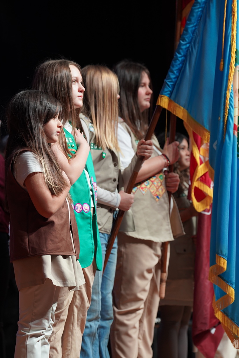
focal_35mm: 135
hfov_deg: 10.2
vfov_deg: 15.2
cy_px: 179
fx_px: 1344
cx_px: 120
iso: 1000
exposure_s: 1/160
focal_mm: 135
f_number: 4
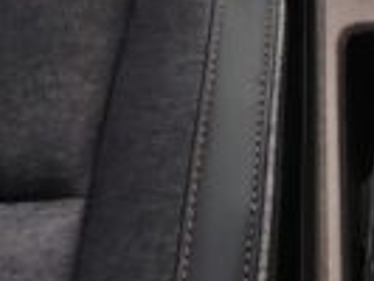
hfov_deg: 19.2
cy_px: -666
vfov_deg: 9.6
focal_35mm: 100
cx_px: 354
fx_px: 1081
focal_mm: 1.82
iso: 320
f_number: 2
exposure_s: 1/34
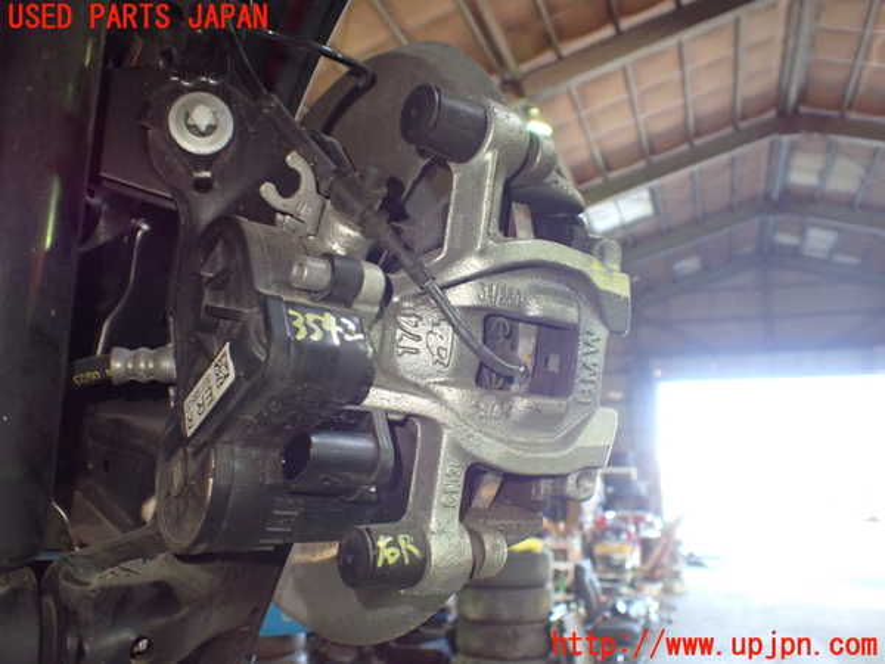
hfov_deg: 60.0
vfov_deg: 46.8
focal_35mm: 30
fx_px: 767
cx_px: 442
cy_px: 332
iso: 800
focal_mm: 5.4
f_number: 2.3
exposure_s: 1/60
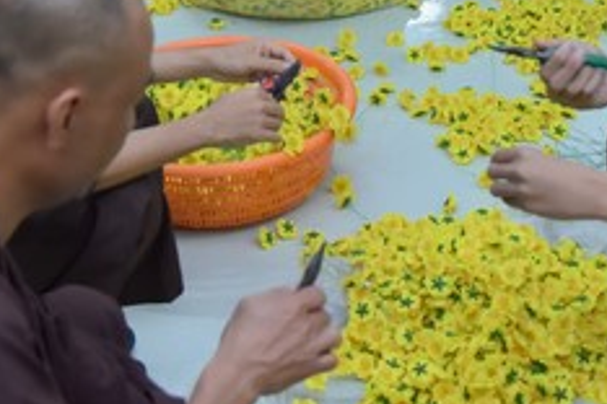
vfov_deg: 15.1
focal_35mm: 86
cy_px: -137
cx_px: 316
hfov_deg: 23.6
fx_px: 1450
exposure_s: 1/100
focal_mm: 31
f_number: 4.5
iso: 1250
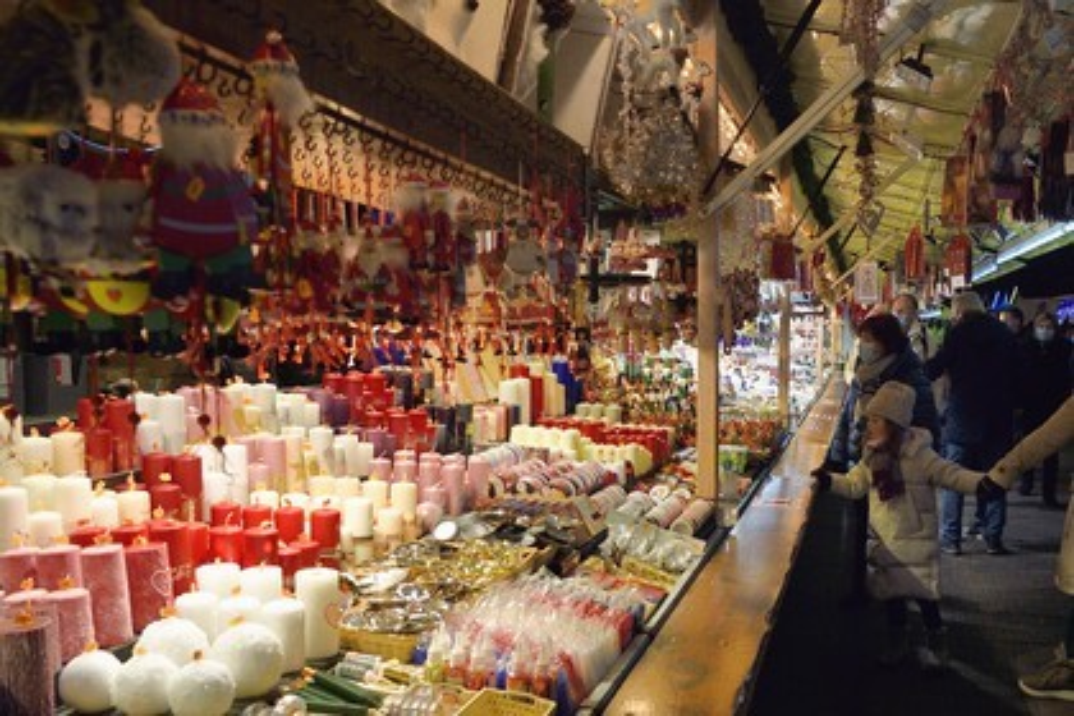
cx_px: 537
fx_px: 865
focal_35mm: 29
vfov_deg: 45.0
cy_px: 358
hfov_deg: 63.7
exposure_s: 1/200
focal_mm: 29
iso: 1600
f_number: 7.1
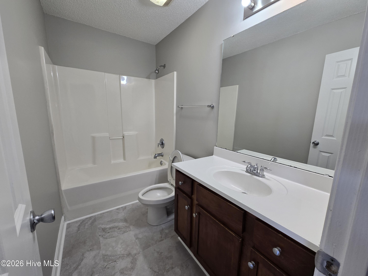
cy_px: 138
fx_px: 138
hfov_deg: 106.2
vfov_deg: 89.9
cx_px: 184
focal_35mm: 13
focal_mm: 2.2
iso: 64
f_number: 2.2
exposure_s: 1/60
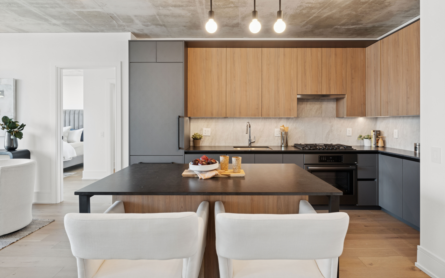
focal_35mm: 19
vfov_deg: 62.1
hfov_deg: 88.0
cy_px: 127
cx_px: 224
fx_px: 230
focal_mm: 18
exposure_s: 1/15
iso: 320
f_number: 8
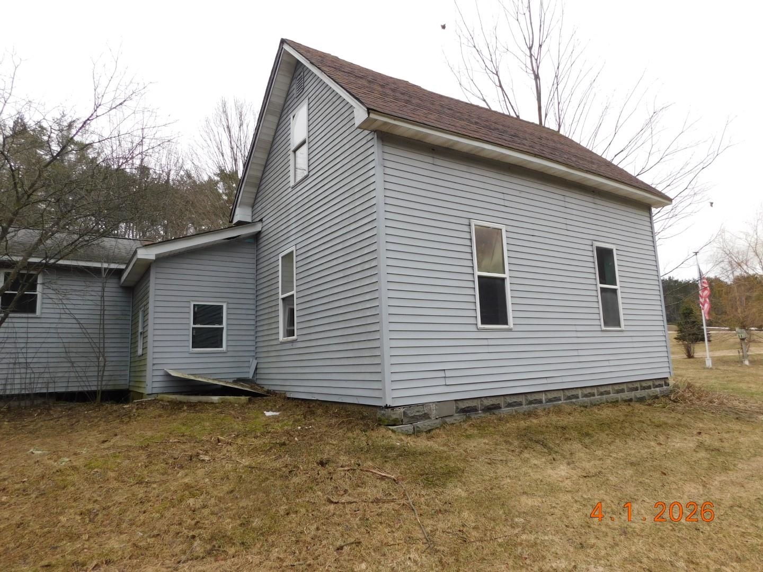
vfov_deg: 58.9
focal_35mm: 23
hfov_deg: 73.9
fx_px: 507
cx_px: 382
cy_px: 286
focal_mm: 4
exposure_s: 1/640
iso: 125
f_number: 3
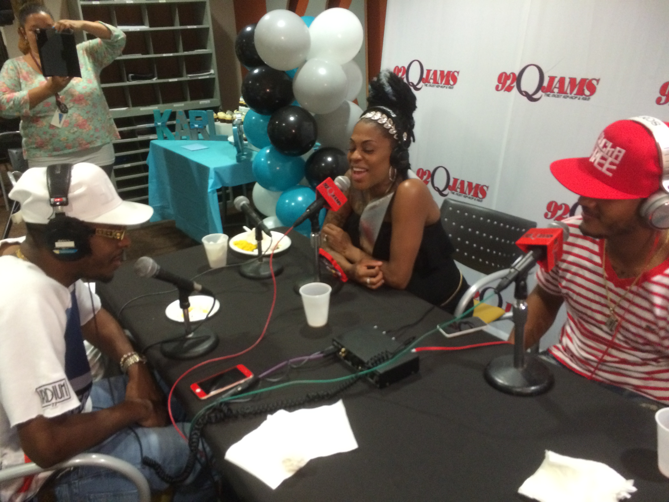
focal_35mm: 29
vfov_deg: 48.2
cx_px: 334
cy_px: 251
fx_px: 560
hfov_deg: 61.7
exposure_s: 1/30
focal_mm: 4.15
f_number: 2.2
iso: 320
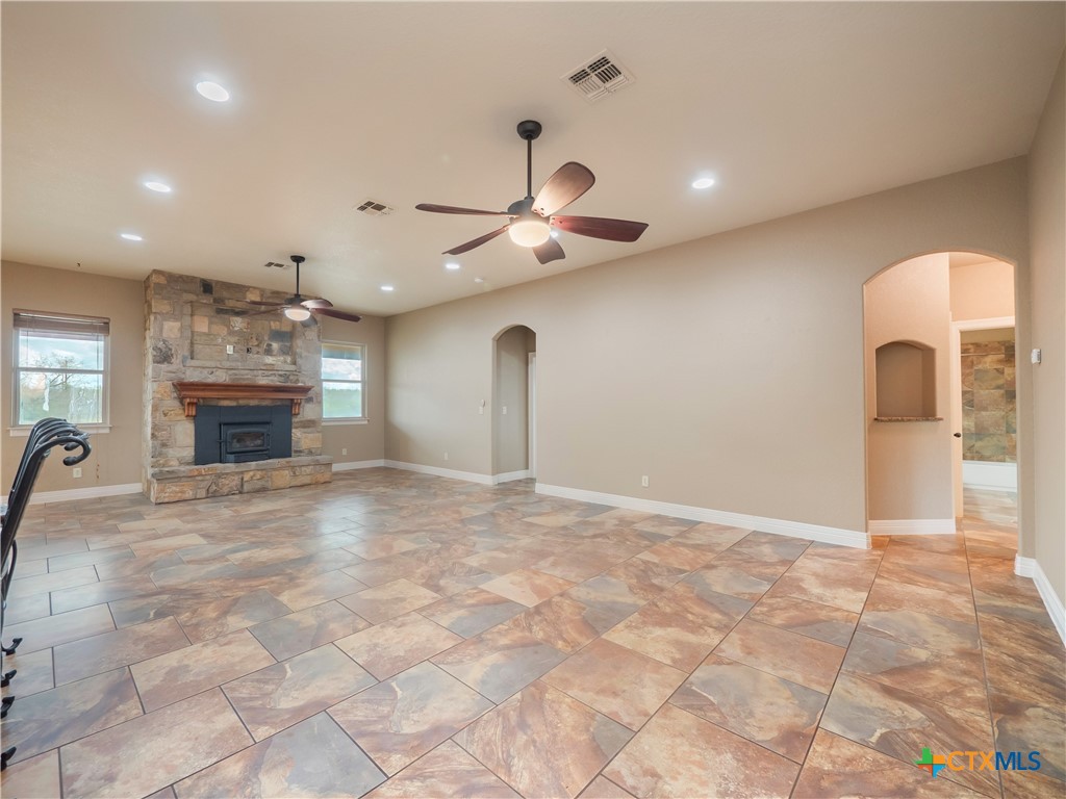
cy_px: 400
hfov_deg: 102.1
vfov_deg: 85.7
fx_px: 431
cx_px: 533
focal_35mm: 14
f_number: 4
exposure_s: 1/8
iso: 500
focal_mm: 7
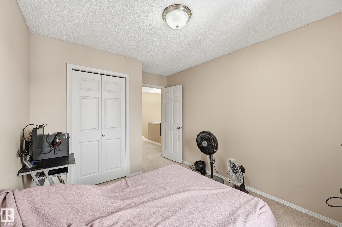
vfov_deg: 81.1
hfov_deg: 104.3
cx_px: 171
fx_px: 133
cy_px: 114
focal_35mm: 14
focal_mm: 14
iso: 100
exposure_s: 1/10
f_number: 8
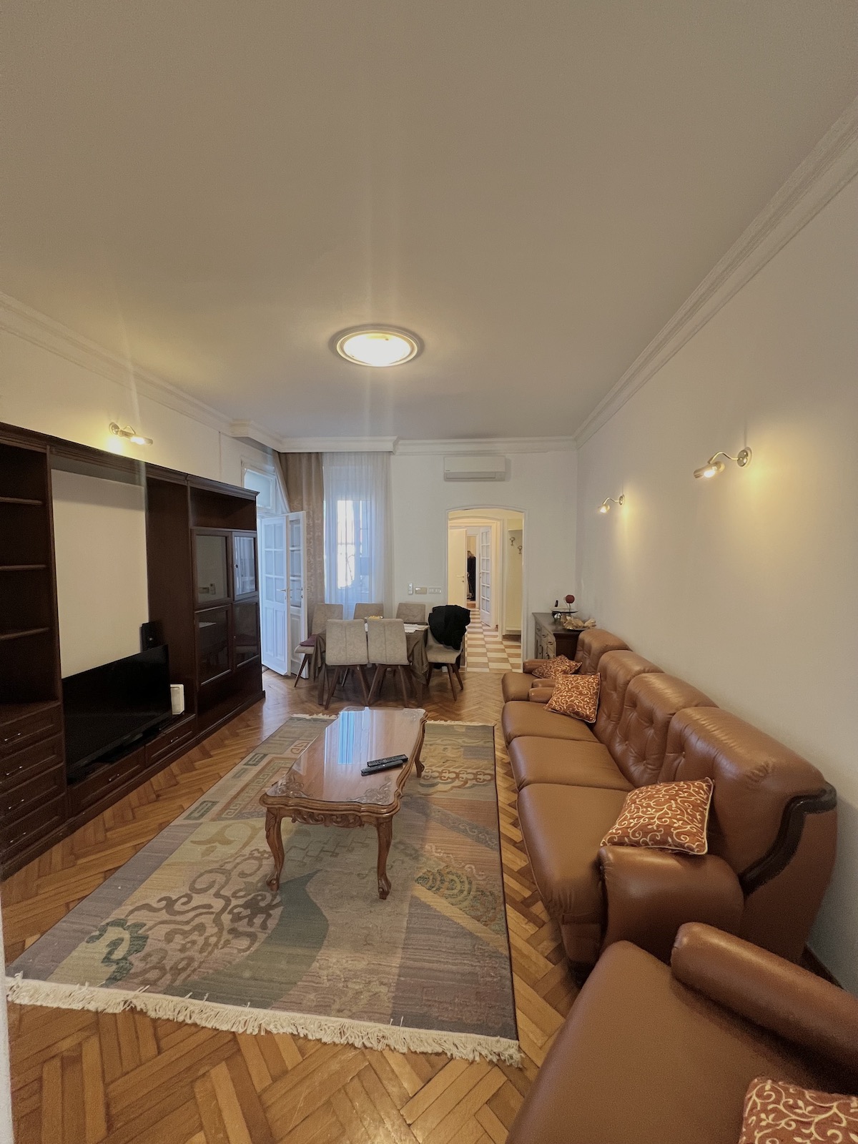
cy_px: 572
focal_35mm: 13
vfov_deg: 106.2
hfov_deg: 89.9
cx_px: 429
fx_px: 430
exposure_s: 1/99
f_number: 1.8
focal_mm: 1.57
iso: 200
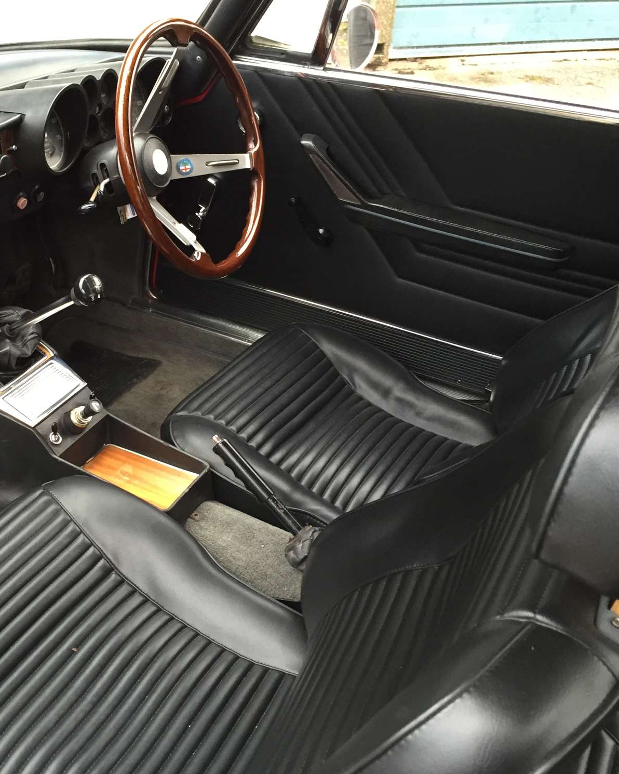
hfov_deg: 38.0
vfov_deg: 47.9
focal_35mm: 38
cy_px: 389
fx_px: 870
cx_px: 142
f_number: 2.2
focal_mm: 4.15
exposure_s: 1/33
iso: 125
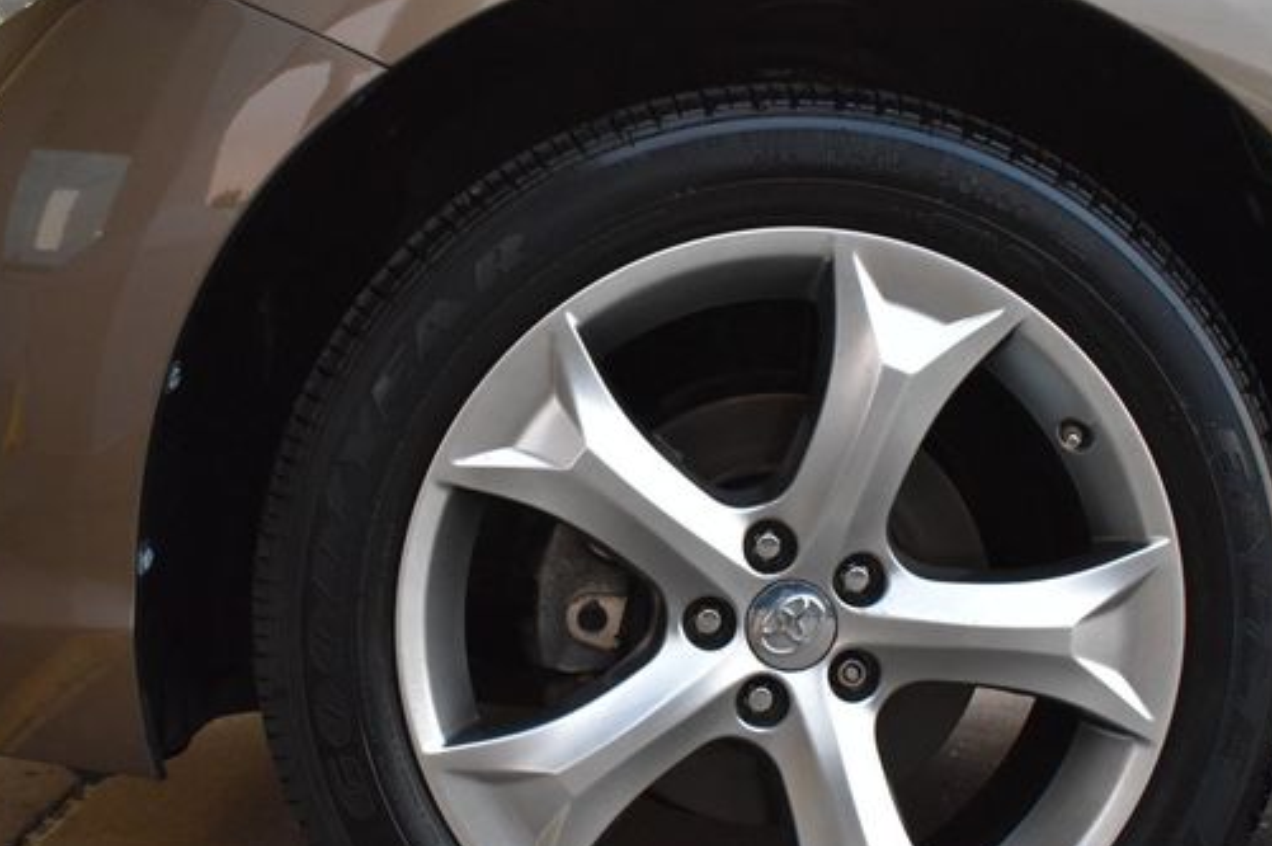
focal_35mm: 46
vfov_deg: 29.1
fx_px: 1624
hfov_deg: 42.8
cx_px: 614
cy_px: 528
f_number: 8
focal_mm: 24
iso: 2500
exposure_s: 1/80
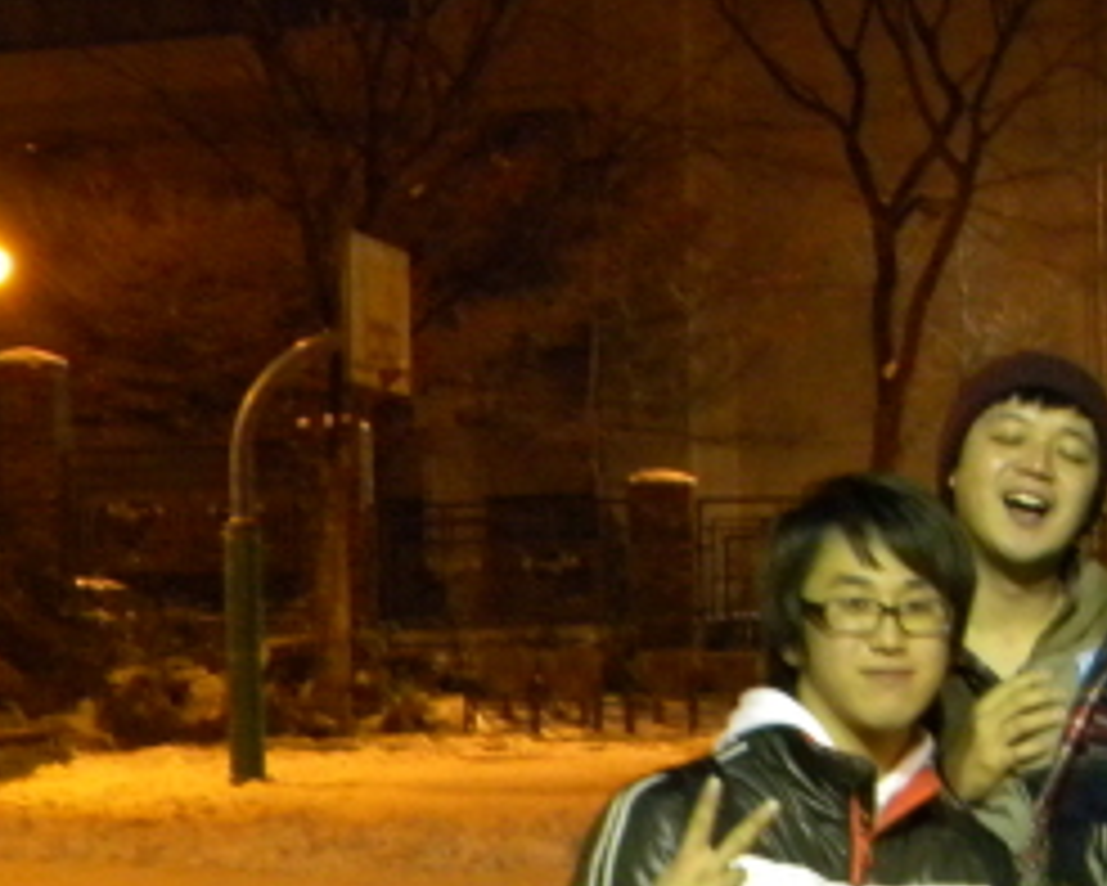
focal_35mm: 100
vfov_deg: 14.9
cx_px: 1174
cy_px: 1046
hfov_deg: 18.5
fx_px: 3278
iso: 400
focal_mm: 6.4
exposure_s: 1/8.7
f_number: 3.7
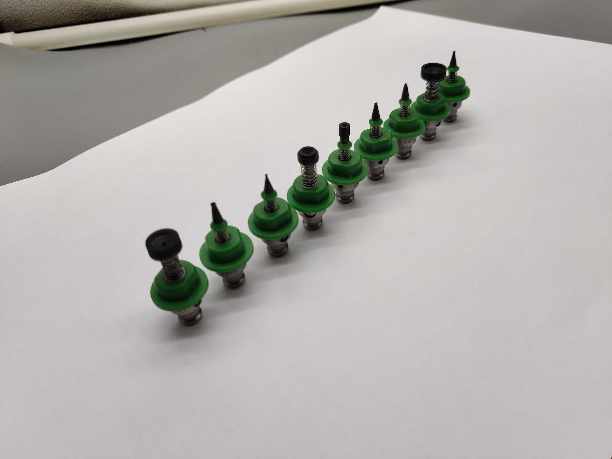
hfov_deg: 60.0
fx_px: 530
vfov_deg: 46.8
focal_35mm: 30
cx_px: 306
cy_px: 230
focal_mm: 4.35
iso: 50
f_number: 1.8
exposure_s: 1/688
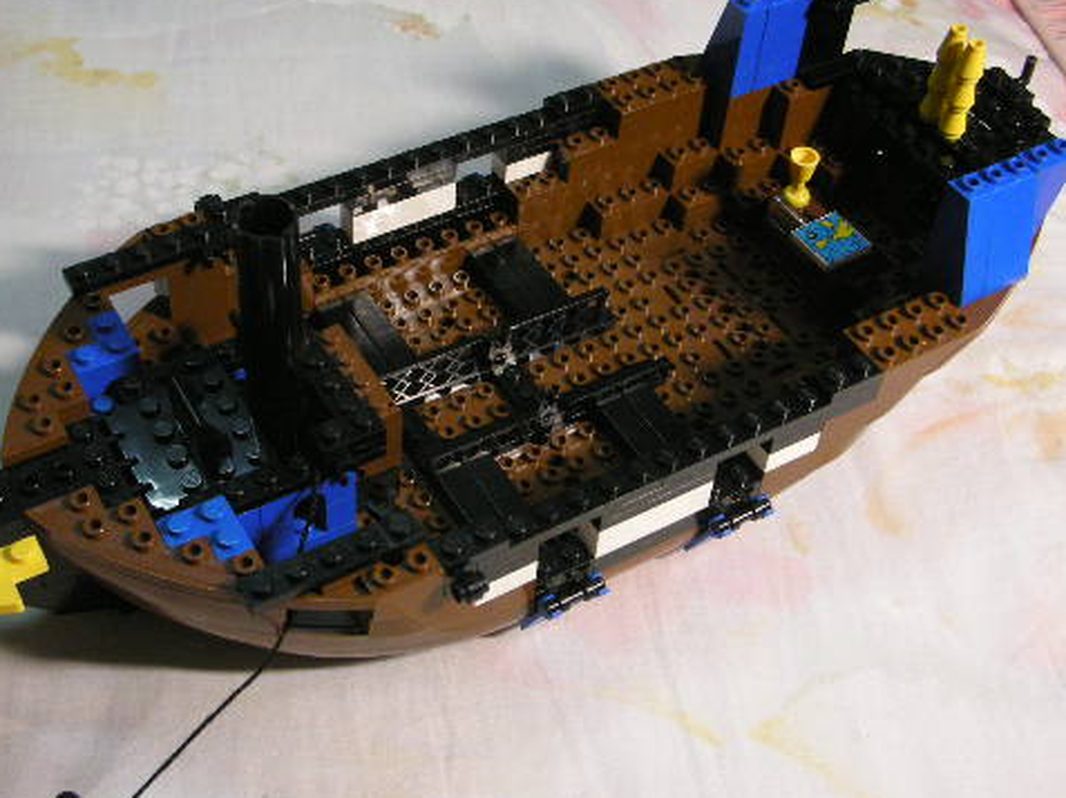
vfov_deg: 30.8
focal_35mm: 47
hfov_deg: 40.2
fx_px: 1446
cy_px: 398
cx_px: 404
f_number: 2.8
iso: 200
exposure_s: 1/24.3
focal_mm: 5.8
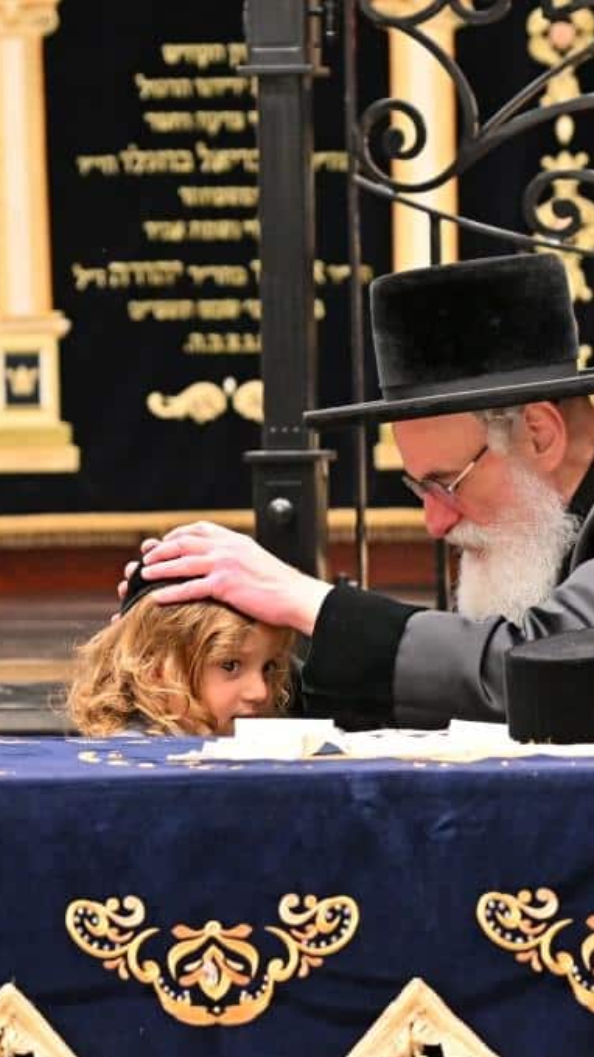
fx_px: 6811
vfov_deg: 8.9
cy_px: 529
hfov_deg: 5.0
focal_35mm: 243
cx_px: 364
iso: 500
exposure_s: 1/160
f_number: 4
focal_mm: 103
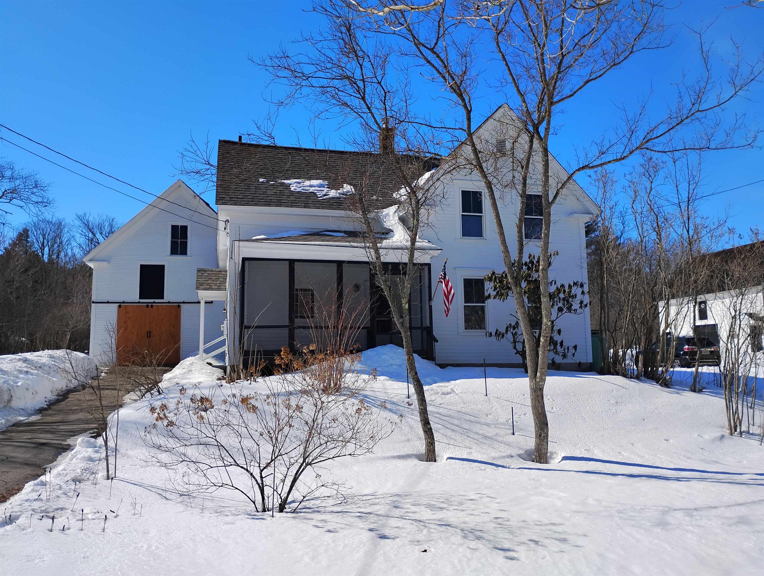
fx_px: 619
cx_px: 382
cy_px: 288
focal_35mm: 28
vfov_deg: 49.9
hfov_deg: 63.4
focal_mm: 4.26
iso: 100
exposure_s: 1/1364
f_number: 1.8
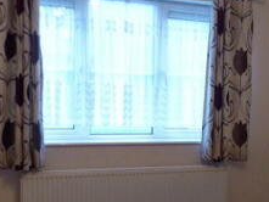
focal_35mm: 66
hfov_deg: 28.2
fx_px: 513
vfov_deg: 22.1
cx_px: 246
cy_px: 147
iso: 400
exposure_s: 1/40
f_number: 2.8
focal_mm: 4.5
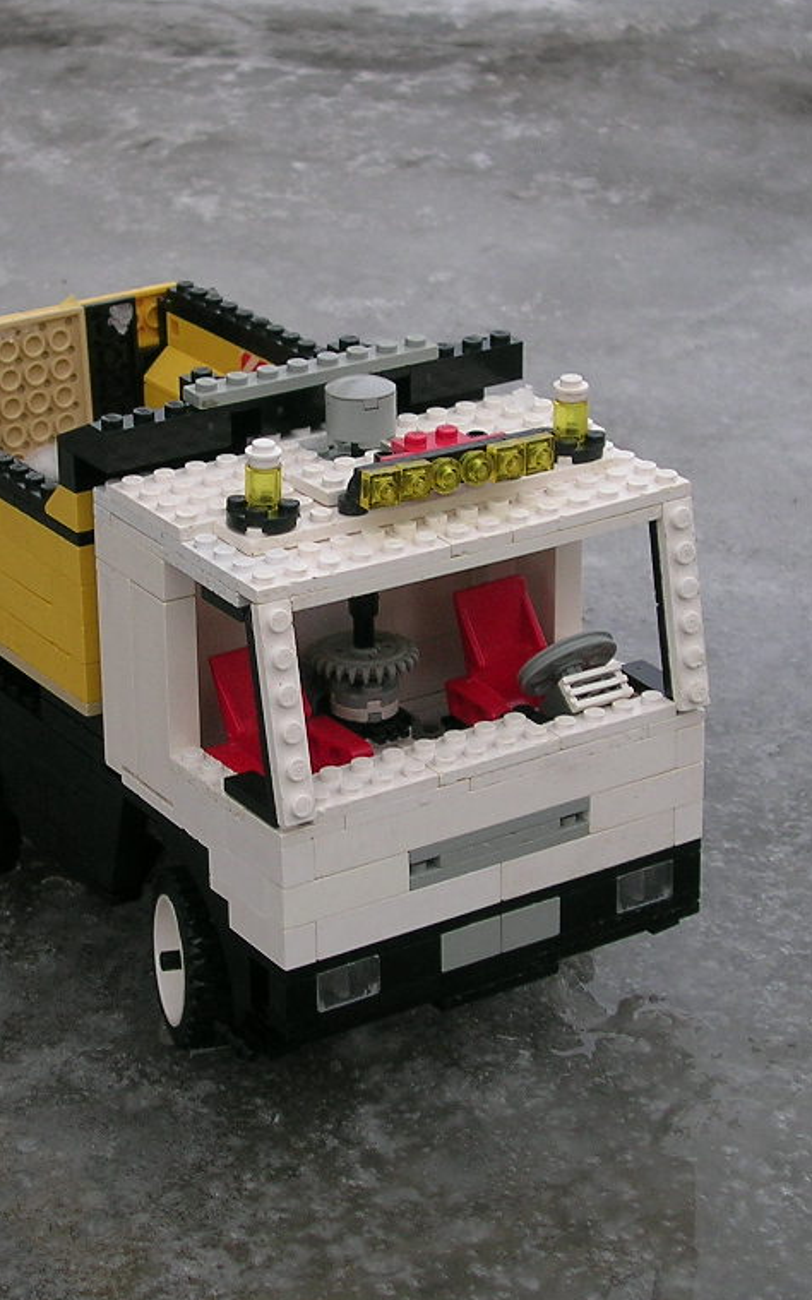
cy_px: 647
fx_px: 3295
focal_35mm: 93
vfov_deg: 22.3
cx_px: 272
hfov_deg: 14.0
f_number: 3.5
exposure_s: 1/122
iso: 50
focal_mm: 9.9
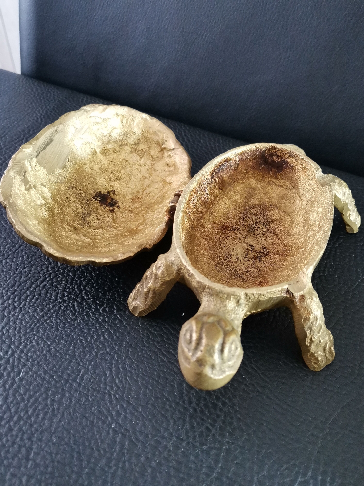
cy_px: 243
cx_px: 182
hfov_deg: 45.4
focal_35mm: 31
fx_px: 435
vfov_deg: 58.4
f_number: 2.4
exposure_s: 1/25
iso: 640
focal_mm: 4.75
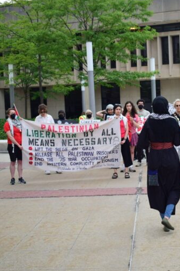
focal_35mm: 62
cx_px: 153
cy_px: 136
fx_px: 463
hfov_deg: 21.6
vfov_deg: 32.5
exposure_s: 1/500
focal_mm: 27
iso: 200
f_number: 4
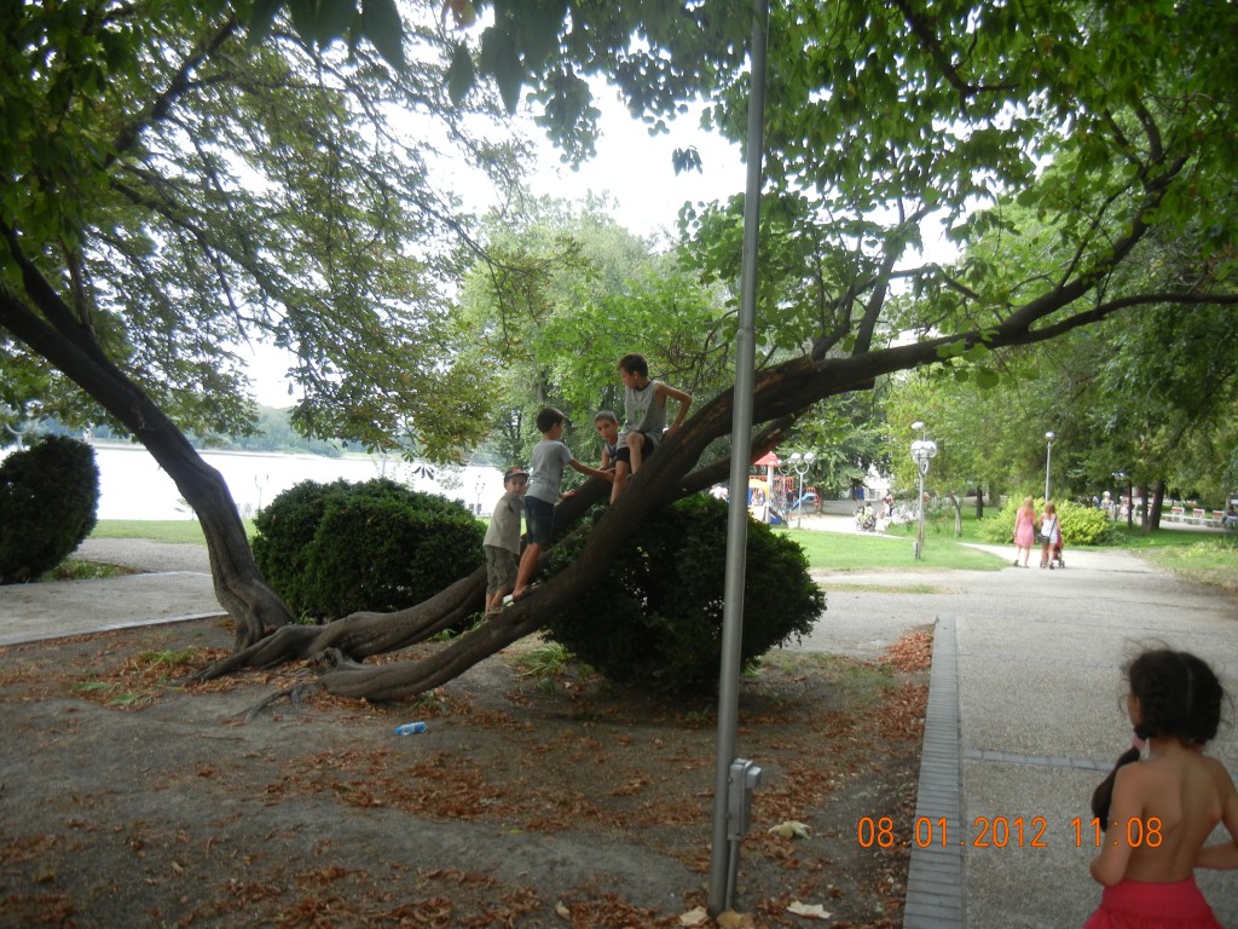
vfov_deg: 46.8
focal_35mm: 30
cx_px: 619
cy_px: 464
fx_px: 1073
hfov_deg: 60.0
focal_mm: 5.4
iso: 198
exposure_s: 1/51.8
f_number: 3.5
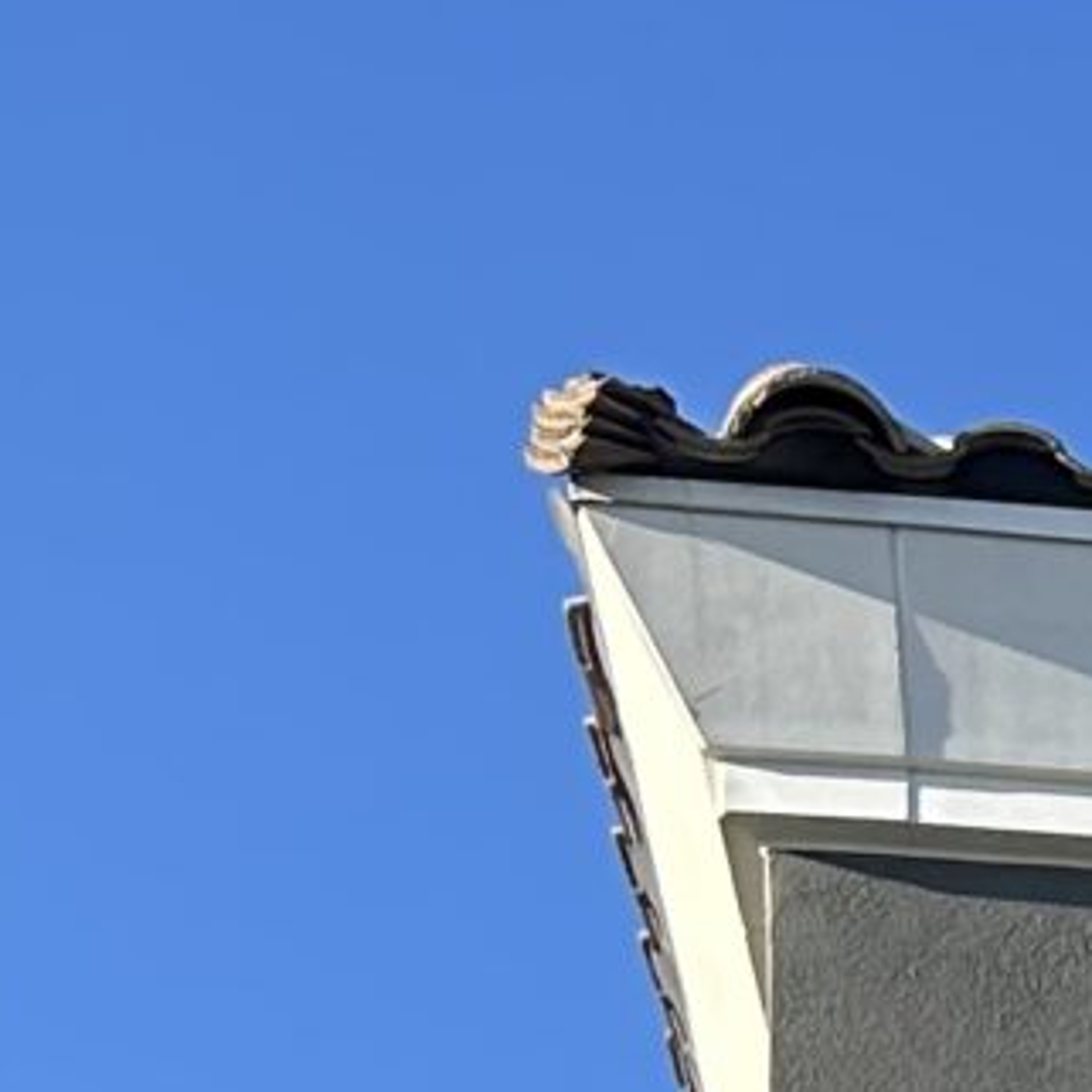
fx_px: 6531
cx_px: 3232
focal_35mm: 183
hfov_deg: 8.2
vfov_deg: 8.2
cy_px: 3205
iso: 50
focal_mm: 5.7
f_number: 1.5
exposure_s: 1/1597
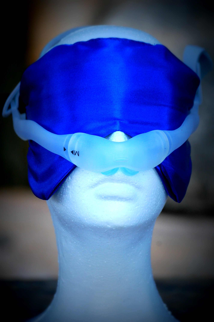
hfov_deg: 7.6
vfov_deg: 11.4
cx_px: 107
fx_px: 1608
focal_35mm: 180
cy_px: 161
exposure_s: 1/400
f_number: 5
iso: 400
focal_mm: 120
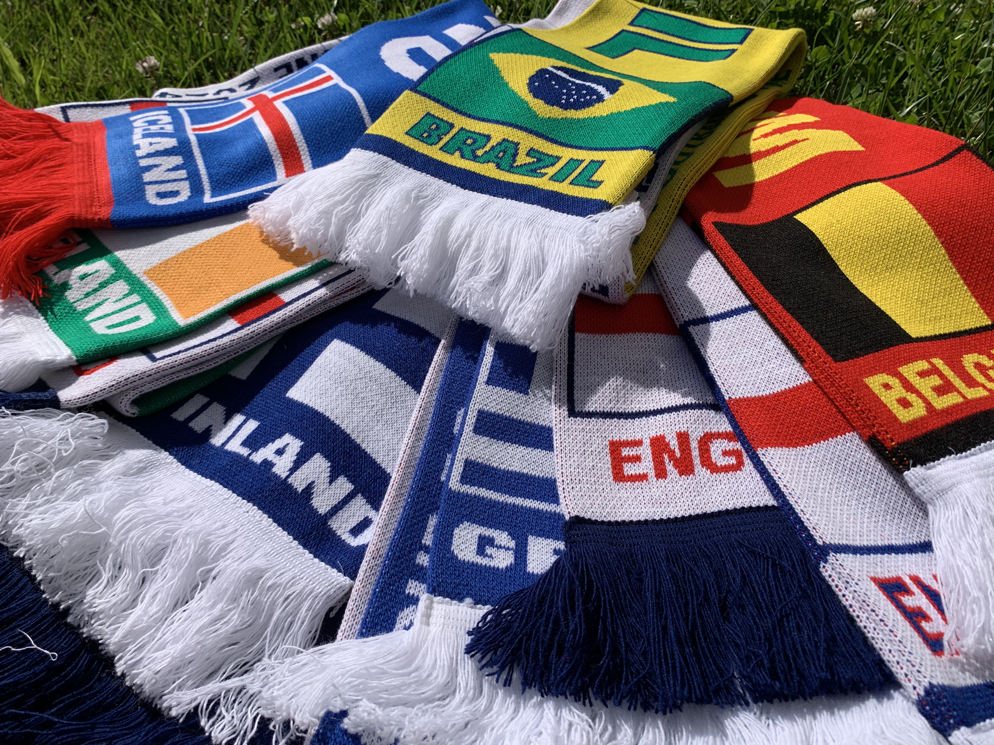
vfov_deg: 53.1
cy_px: 372
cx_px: 497
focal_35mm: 26
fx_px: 747
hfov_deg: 67.3
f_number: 1.8
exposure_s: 1/4902
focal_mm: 4.25
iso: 25
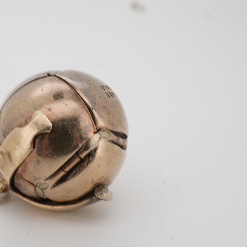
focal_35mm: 73
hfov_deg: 23.3
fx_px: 589
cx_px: 45
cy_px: 143
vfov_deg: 23.6
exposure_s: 1/125
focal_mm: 30
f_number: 22
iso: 400
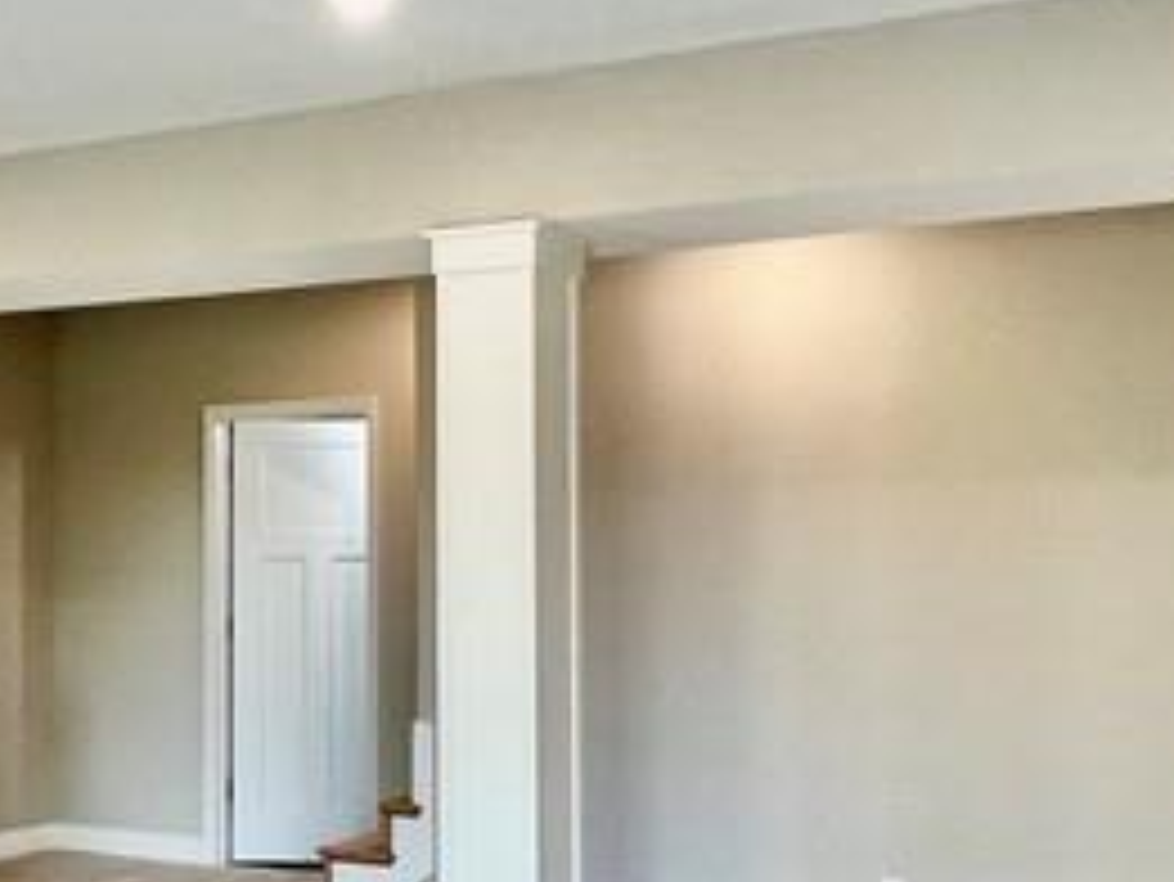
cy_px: 454
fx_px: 1730
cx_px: 378
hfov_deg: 37.0
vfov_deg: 28.6
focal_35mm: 51
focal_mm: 1.57
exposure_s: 1/120
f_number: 1.8
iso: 125
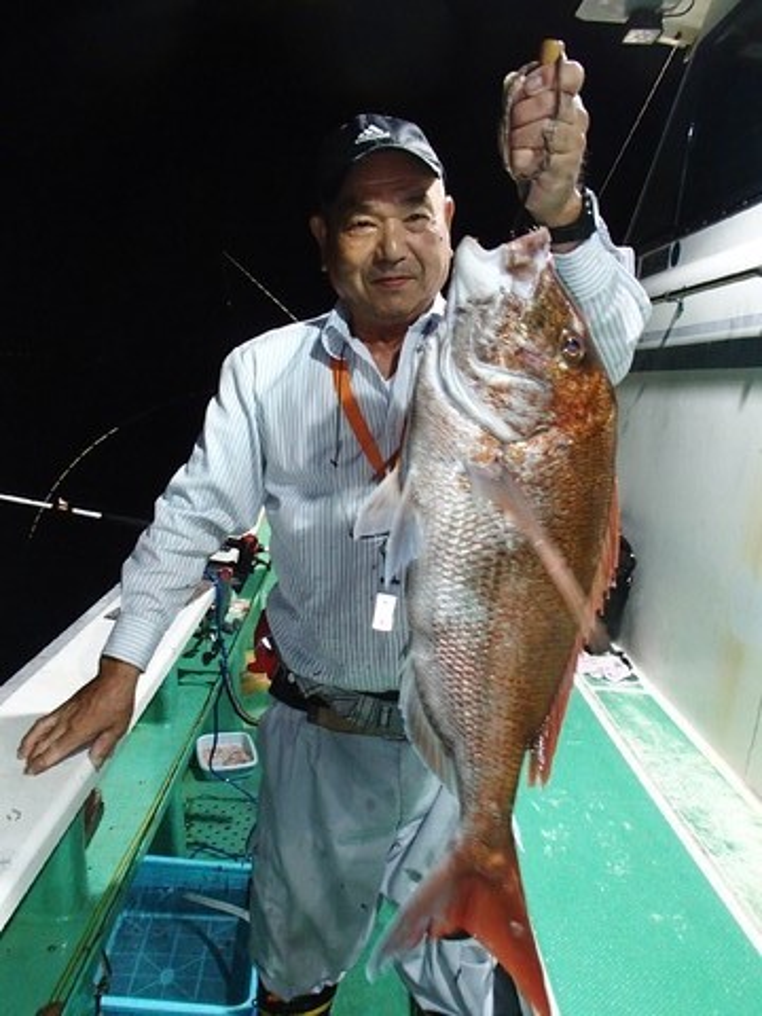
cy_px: 508
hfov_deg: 49.7
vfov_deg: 63.4
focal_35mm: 28
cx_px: 381
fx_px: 822
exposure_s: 1/30
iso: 400
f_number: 3.9
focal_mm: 5
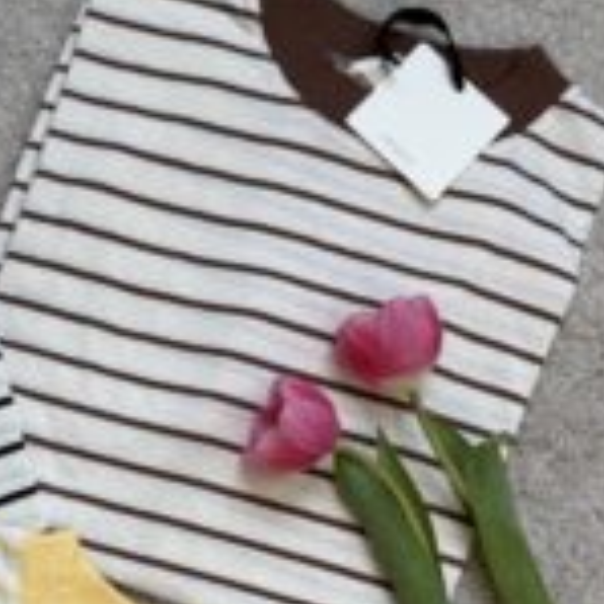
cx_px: 32
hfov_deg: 28.6
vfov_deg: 29.0
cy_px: 527
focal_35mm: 57
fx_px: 1125
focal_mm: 6.76
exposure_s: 1/341
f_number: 1.78
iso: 80
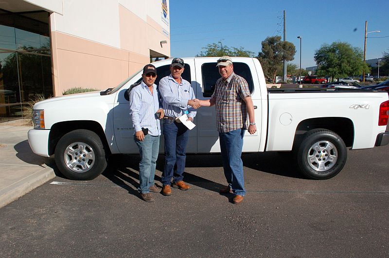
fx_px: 324
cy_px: 129
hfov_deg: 62.0
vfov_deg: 43.4
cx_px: 194
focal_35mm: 30
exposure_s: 1/800
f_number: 14
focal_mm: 20
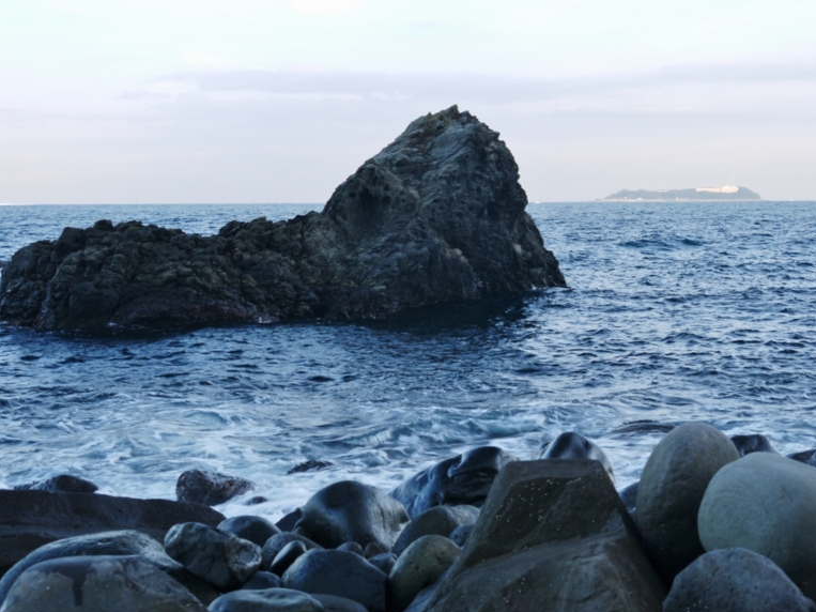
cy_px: 295
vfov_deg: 22.6
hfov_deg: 29.8
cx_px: 392
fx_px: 1532
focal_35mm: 65
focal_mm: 31
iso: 100
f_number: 8
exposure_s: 1/13
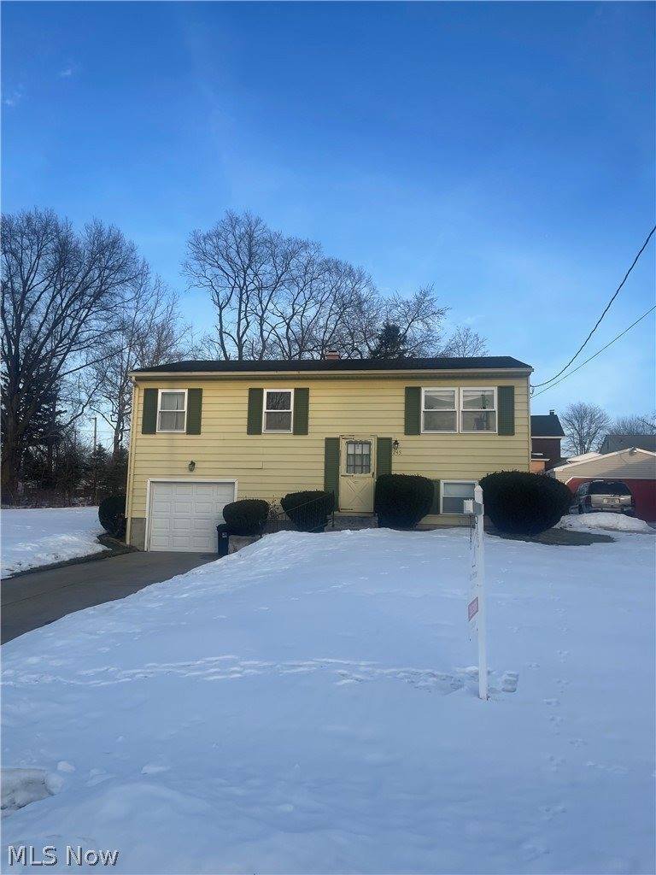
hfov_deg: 53.1
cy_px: 438
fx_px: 657
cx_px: 328
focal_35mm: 26
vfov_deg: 67.3
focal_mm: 5.1
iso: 32
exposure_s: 1/2165
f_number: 1.6
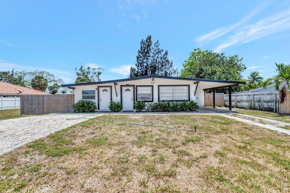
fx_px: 121
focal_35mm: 15
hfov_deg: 100.4
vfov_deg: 77.3
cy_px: 96
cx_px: 145
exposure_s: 1/2000
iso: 640
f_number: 8
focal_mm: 10
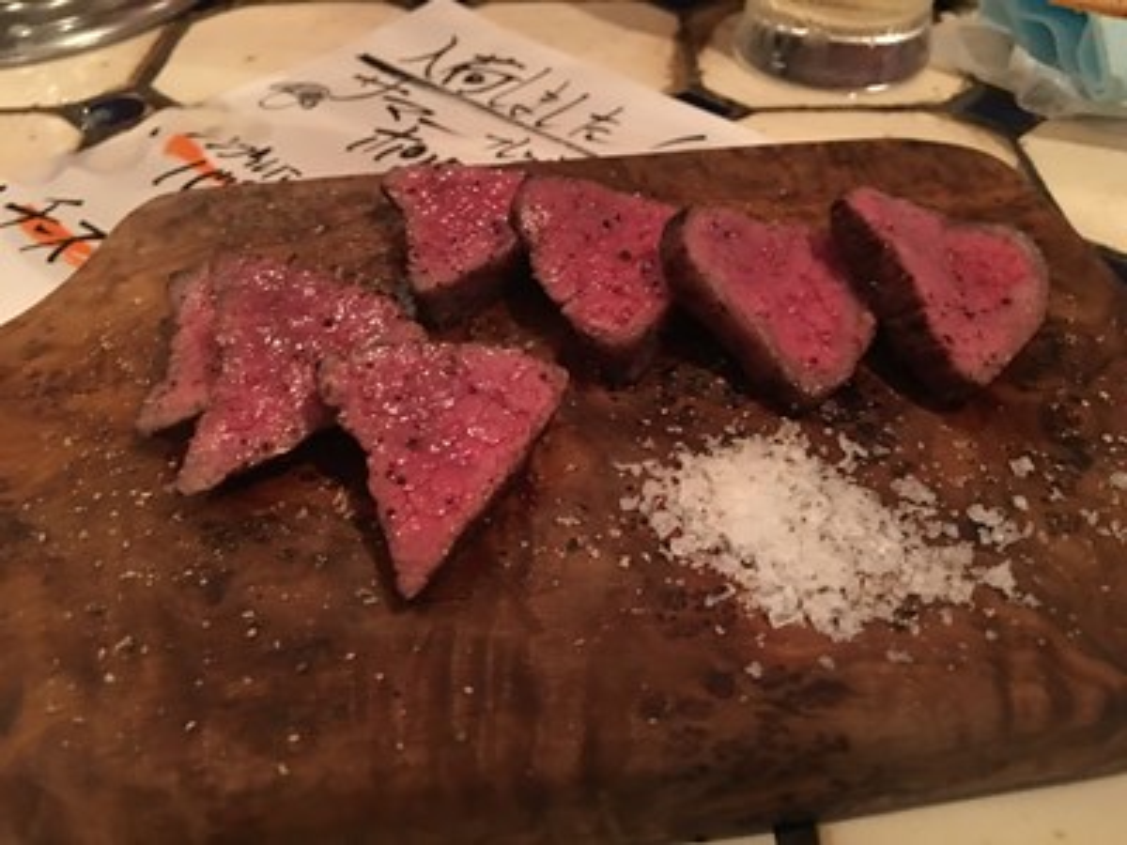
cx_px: 564
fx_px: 944
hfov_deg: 61.7
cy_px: 422
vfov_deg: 48.2
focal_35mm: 29
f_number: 2.2
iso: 100
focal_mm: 4.15
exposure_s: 1/4
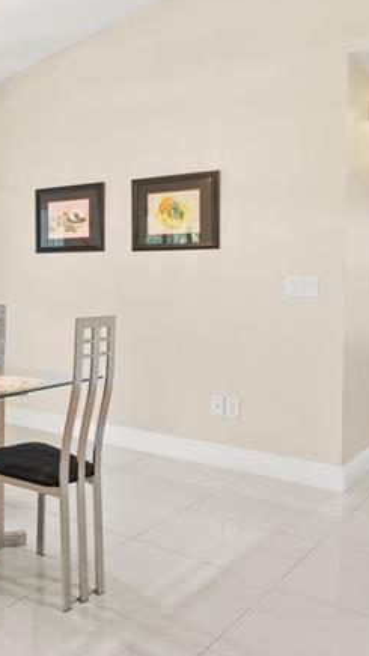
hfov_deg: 28.2
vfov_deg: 53.9
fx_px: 643
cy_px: 290
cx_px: -68
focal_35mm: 37
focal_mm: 10
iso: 100
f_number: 8
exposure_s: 3.2
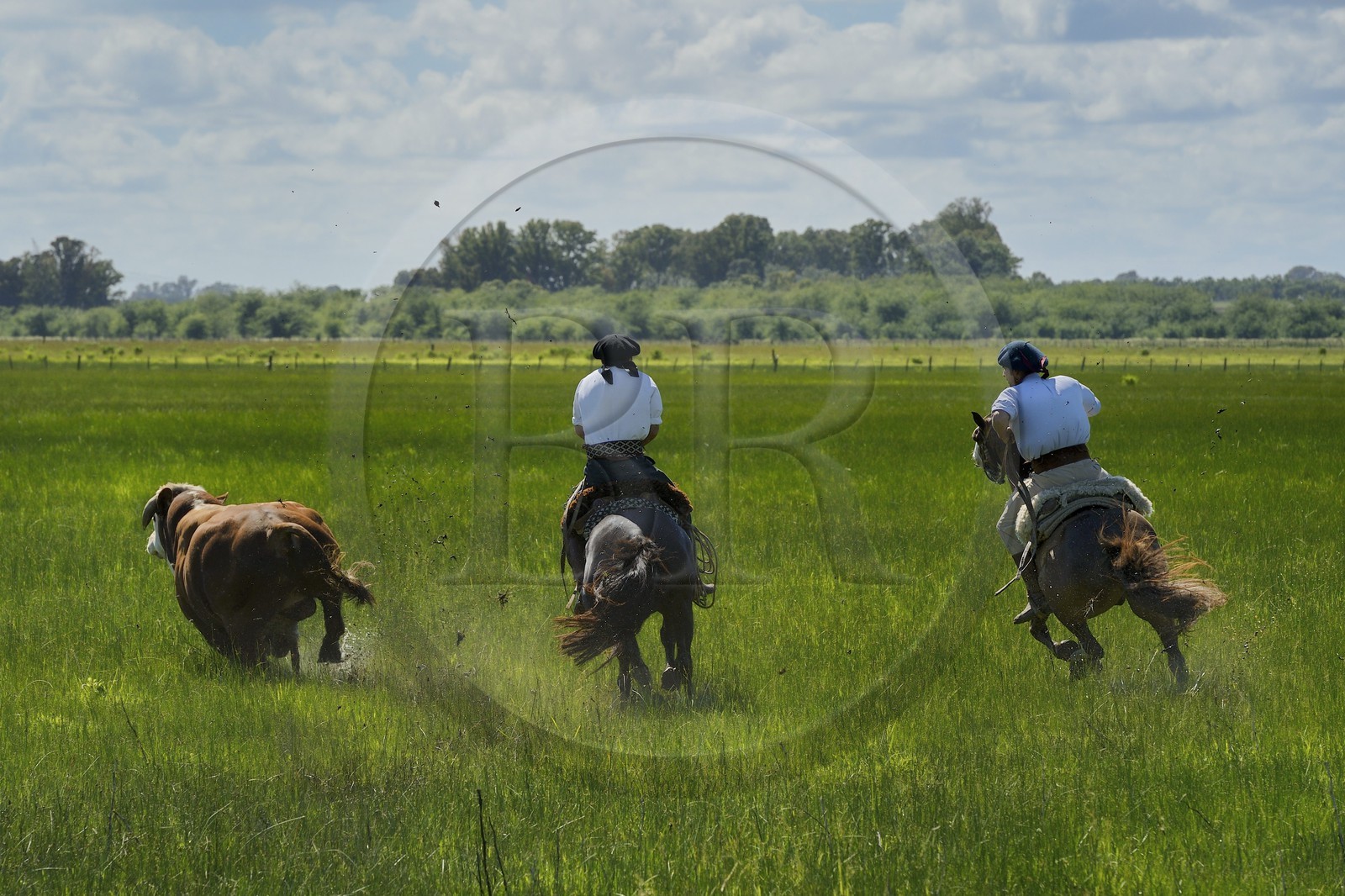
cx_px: 672
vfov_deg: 8.1
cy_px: 448
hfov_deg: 12.1
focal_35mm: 170
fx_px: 6350
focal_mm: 170
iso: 400
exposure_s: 1/800
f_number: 9
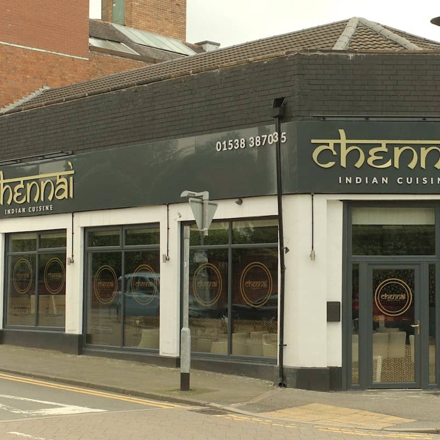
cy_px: 220
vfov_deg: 26.9
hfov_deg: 26.7
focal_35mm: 64
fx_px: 920
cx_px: 294
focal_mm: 18.3
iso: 320
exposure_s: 1/2500
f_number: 2.8
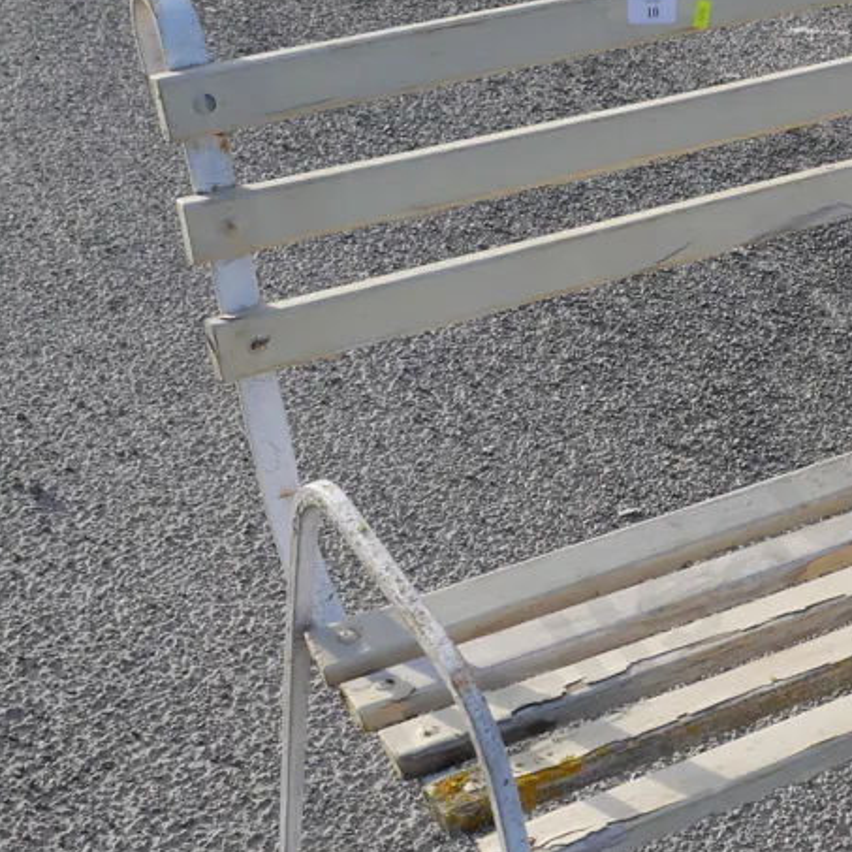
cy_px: 486
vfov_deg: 24.0
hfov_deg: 23.1
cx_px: 837
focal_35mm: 72
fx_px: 2005
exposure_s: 1/160
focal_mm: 18
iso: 200
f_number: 7.1
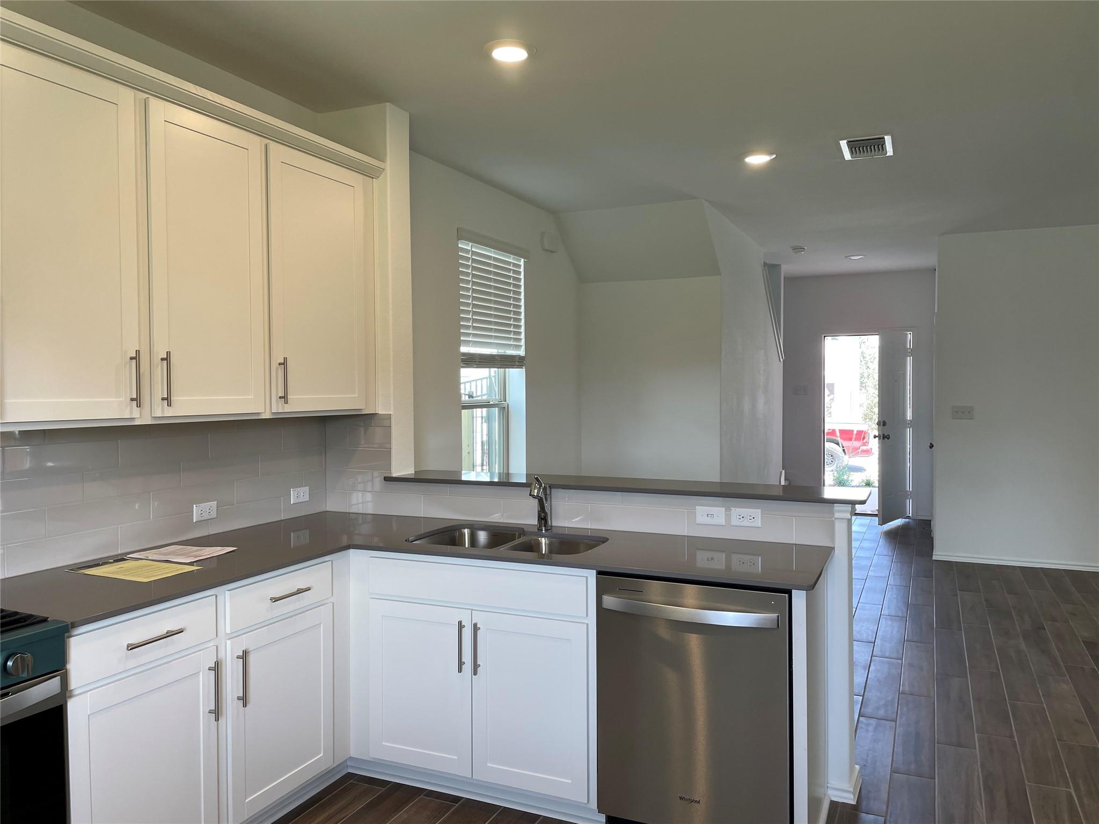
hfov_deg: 67.3
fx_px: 825
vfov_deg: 53.1
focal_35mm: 26
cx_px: 550
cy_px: 412
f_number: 1.6
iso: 64
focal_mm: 4.2
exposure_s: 1/120
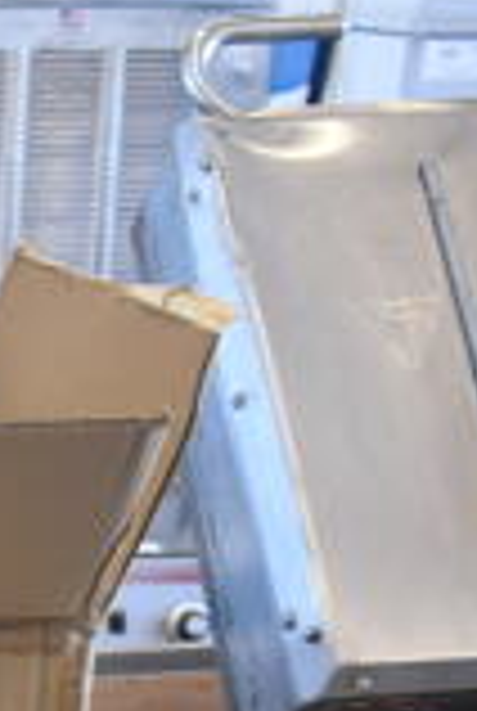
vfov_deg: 15.0
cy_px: 783
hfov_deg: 8.9
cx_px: -842
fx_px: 2630
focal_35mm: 133
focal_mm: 23
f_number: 3.8
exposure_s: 1/125
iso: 800
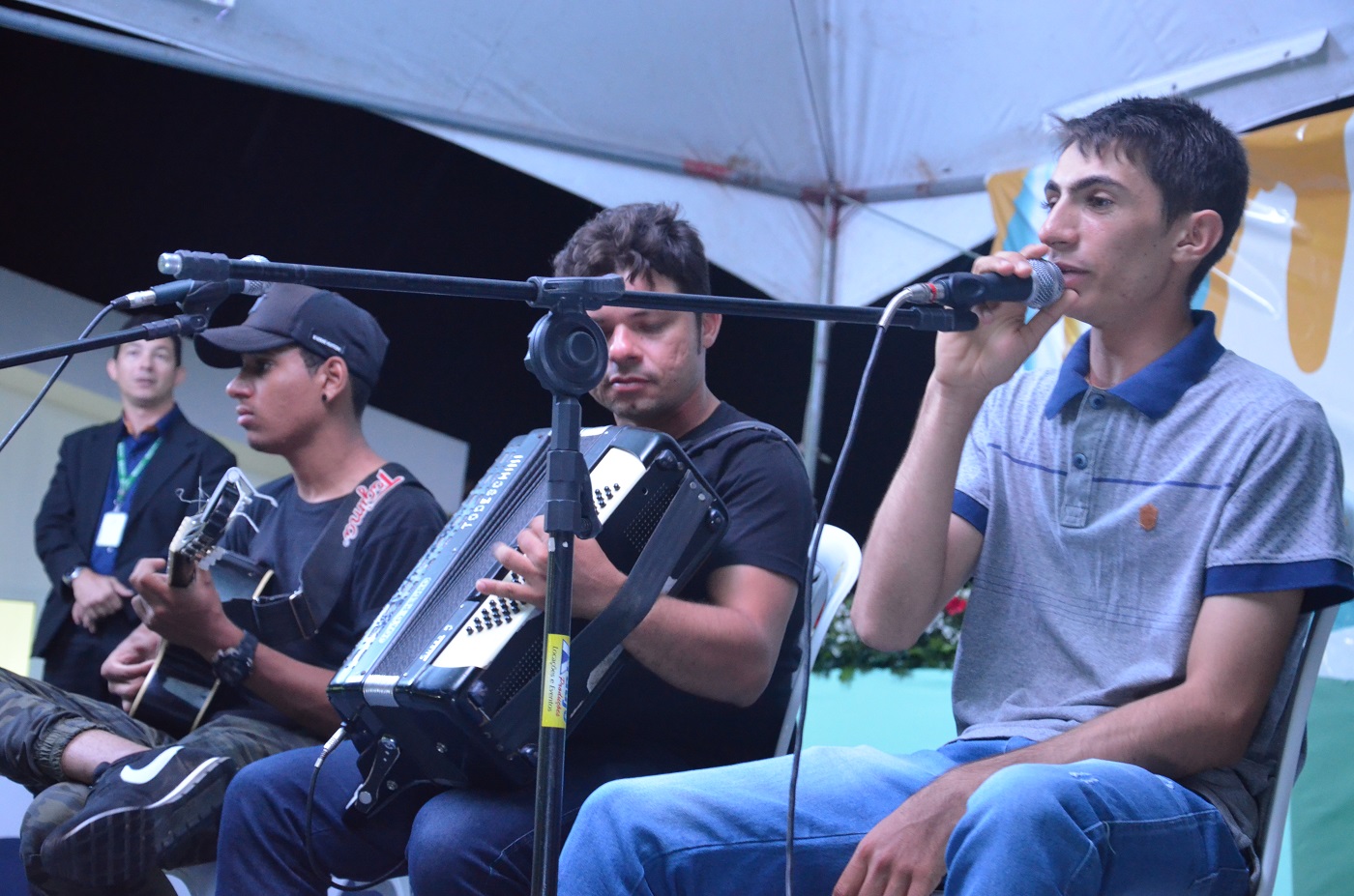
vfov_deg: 18.8
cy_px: 448
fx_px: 2702
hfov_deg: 28.1
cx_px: 677
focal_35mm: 72
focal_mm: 48
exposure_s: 1/15
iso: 3200
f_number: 4.8
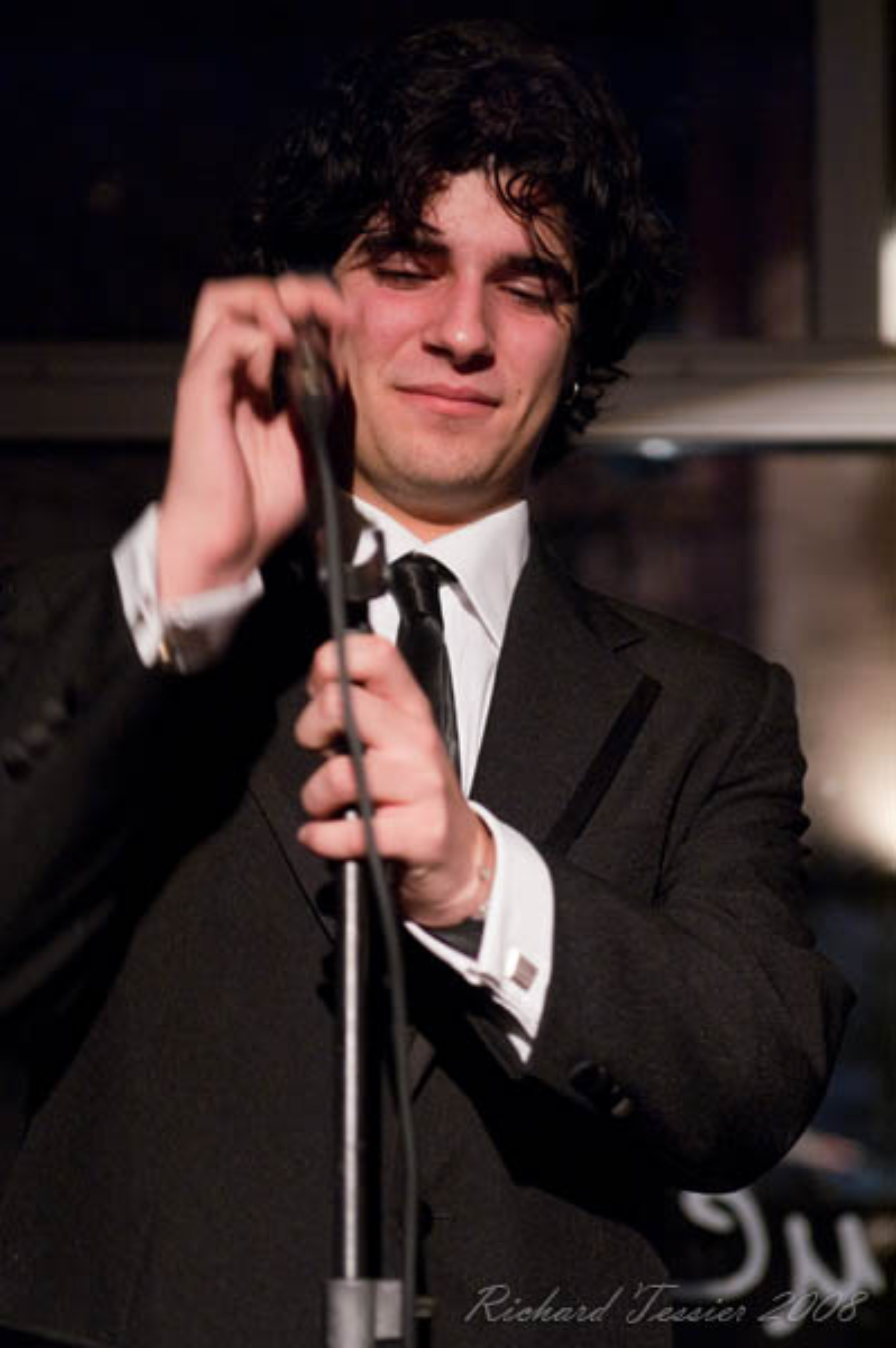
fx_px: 3926
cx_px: 448
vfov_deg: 19.5
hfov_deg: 13.0
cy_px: 674
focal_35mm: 105
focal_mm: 70
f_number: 2.8
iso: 800
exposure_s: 1/45
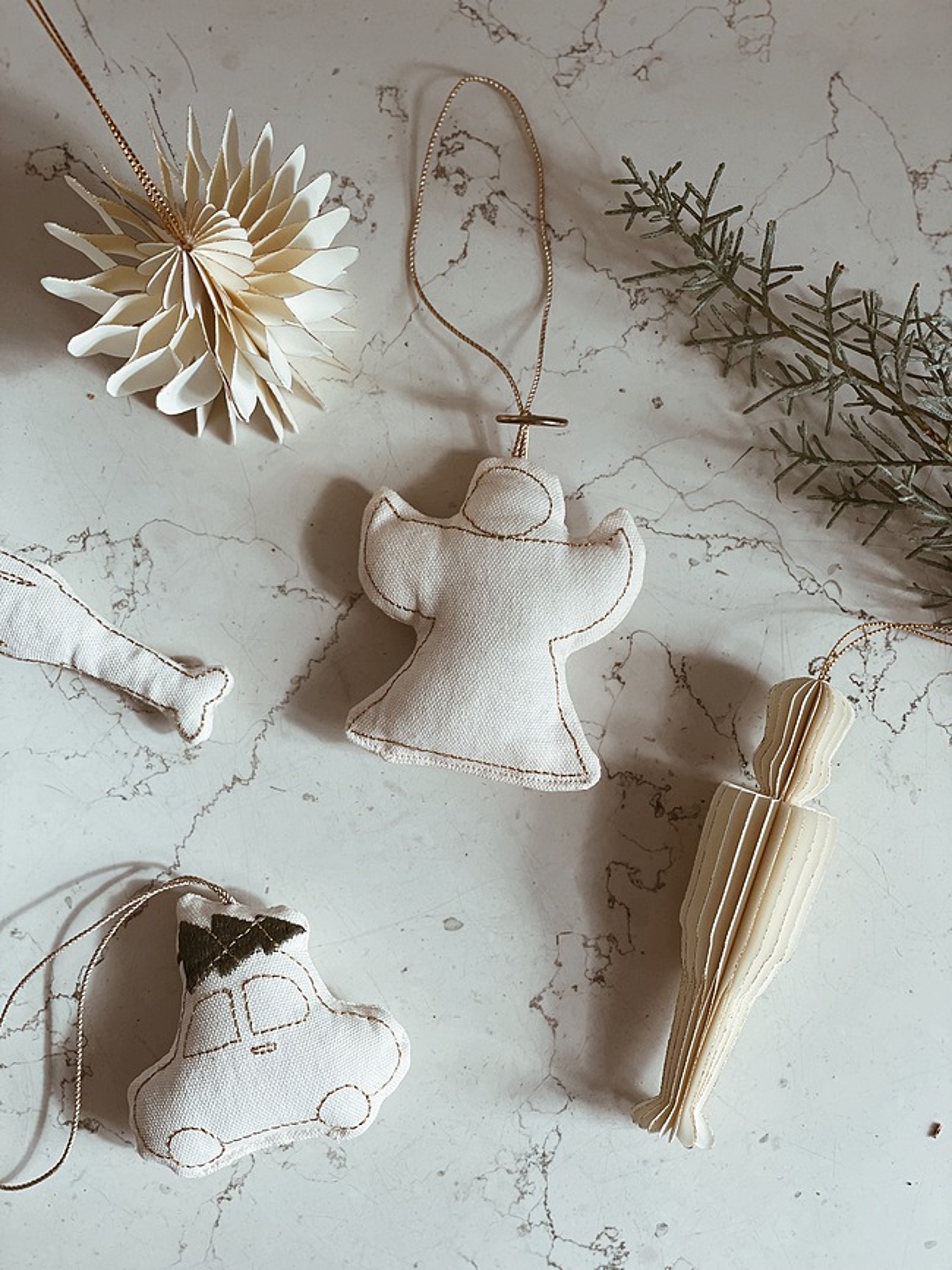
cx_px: 476
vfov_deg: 36.8
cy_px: 635
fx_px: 1907
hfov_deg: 28.0
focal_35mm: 52
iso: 32
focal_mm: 6
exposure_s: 1/122
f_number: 2
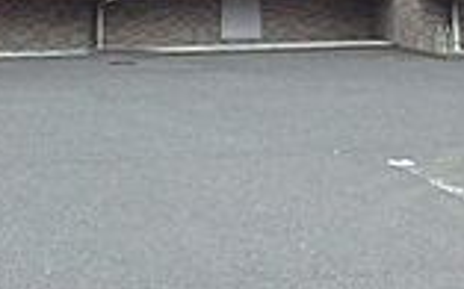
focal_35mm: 91
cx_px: 216
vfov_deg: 12.7
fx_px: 1150
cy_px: -268
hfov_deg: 22.8
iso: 125
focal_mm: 3.7
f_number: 3.5
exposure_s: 1/100
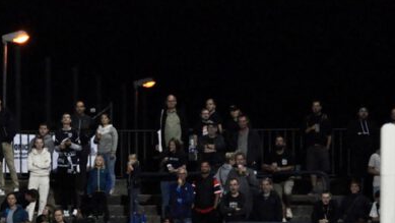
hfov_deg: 5.2
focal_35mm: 413
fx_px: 4327
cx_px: 22
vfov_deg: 2.9
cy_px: 328
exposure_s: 1/1600
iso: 3200
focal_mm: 100
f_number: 2.8
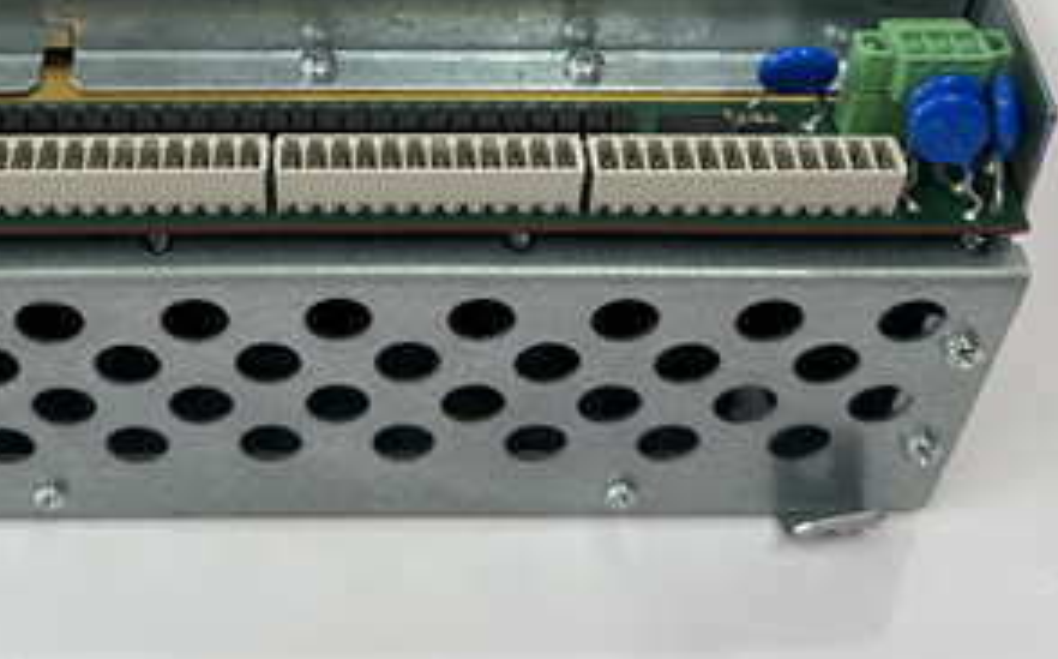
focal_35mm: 52
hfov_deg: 38.5
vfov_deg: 23.1
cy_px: -94
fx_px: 1498
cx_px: 360
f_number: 1.78
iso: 64
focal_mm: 6.86
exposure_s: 1/100
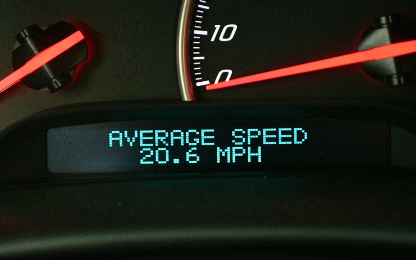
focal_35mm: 91
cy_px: 142
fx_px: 1032
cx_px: 196
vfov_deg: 14.4
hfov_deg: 22.8
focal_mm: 55
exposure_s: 1/50
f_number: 5.6
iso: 12800
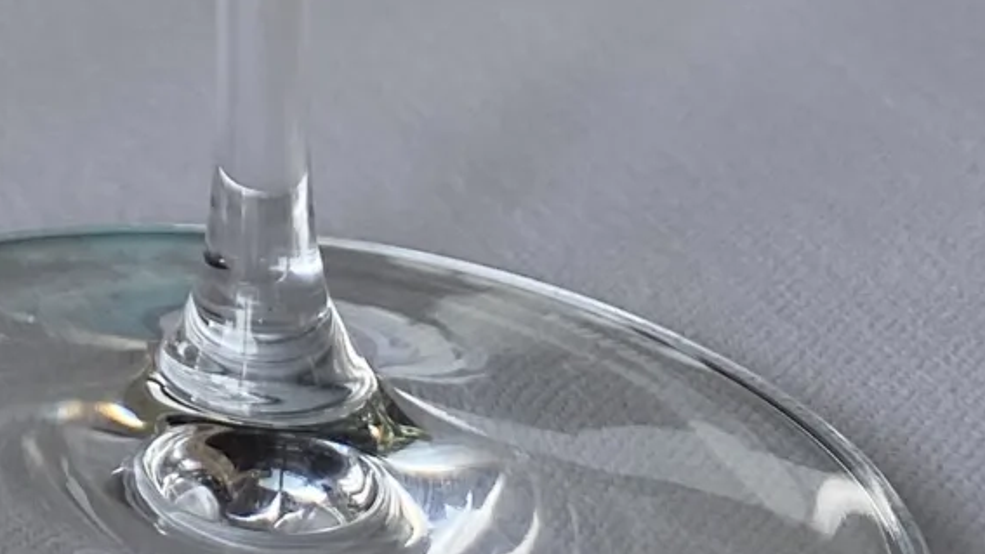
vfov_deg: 8.6
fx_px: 3343
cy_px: -787
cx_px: -782
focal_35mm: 128
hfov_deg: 14.7
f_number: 1.8
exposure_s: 1/458
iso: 32
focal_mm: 4.25
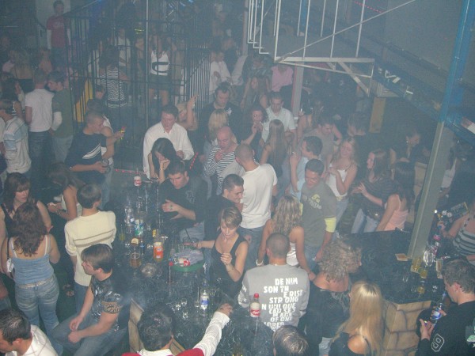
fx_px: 521
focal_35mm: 38
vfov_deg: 37.7
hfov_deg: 49.0
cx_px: 238
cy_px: 178
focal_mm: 7.9
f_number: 2.8
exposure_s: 1/60
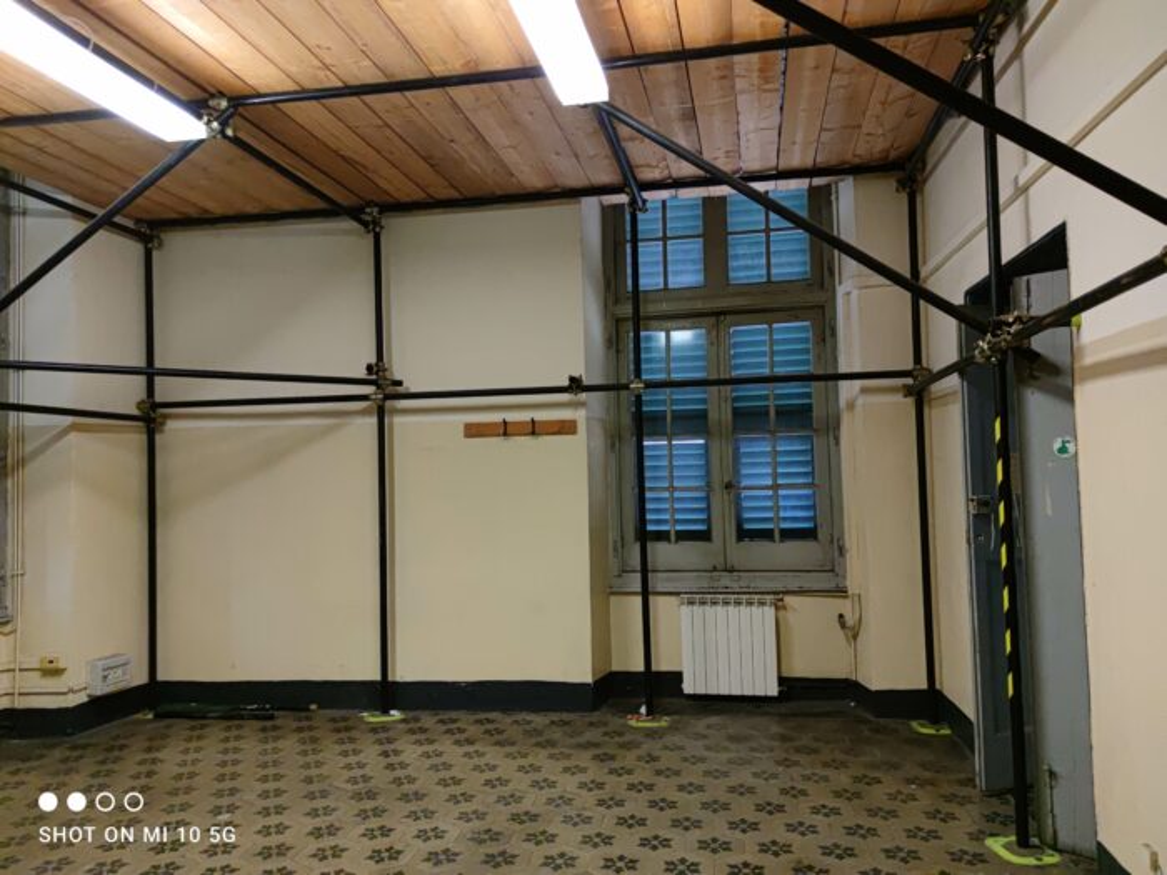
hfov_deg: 71.6
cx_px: 584
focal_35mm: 24
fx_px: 809
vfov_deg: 56.8
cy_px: 438
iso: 1036
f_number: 1.69
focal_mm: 6.72
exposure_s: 1/50
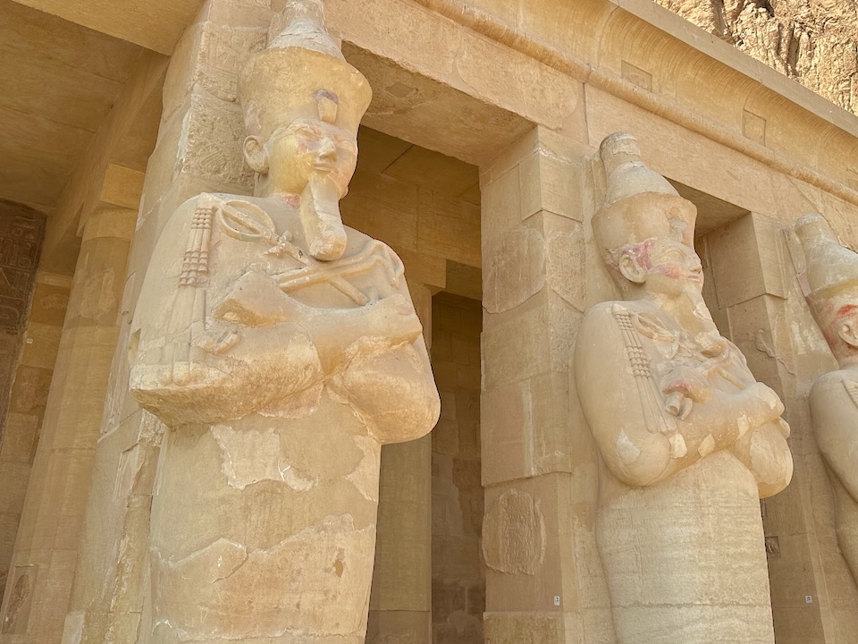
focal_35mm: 32
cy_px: 261
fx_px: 793
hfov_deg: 56.7
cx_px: 467
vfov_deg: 44.0
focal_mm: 6.86
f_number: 1.78
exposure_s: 1/3717
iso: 80
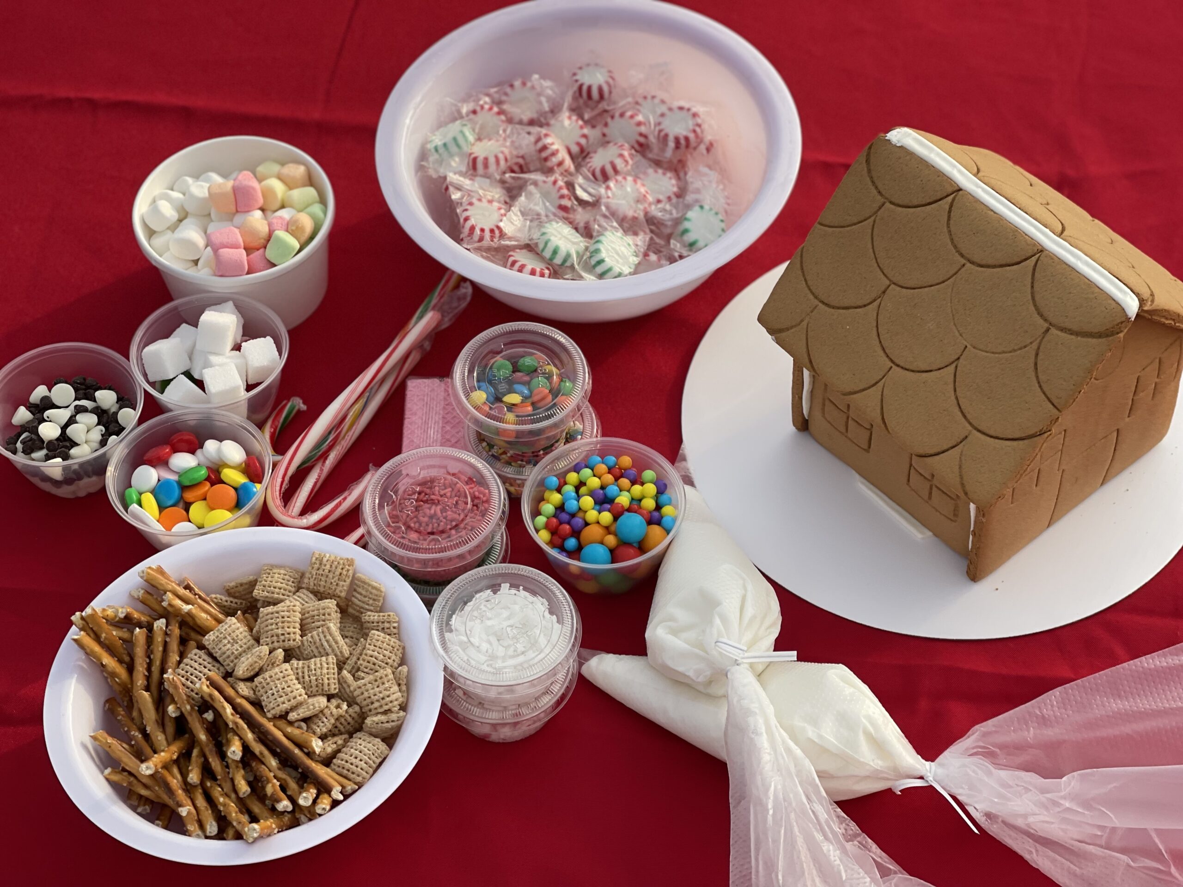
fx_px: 2187
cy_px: 444
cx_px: 592
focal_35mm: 64
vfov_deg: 22.9
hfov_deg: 30.3
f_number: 2.2
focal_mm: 7.5
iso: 32
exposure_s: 1/708
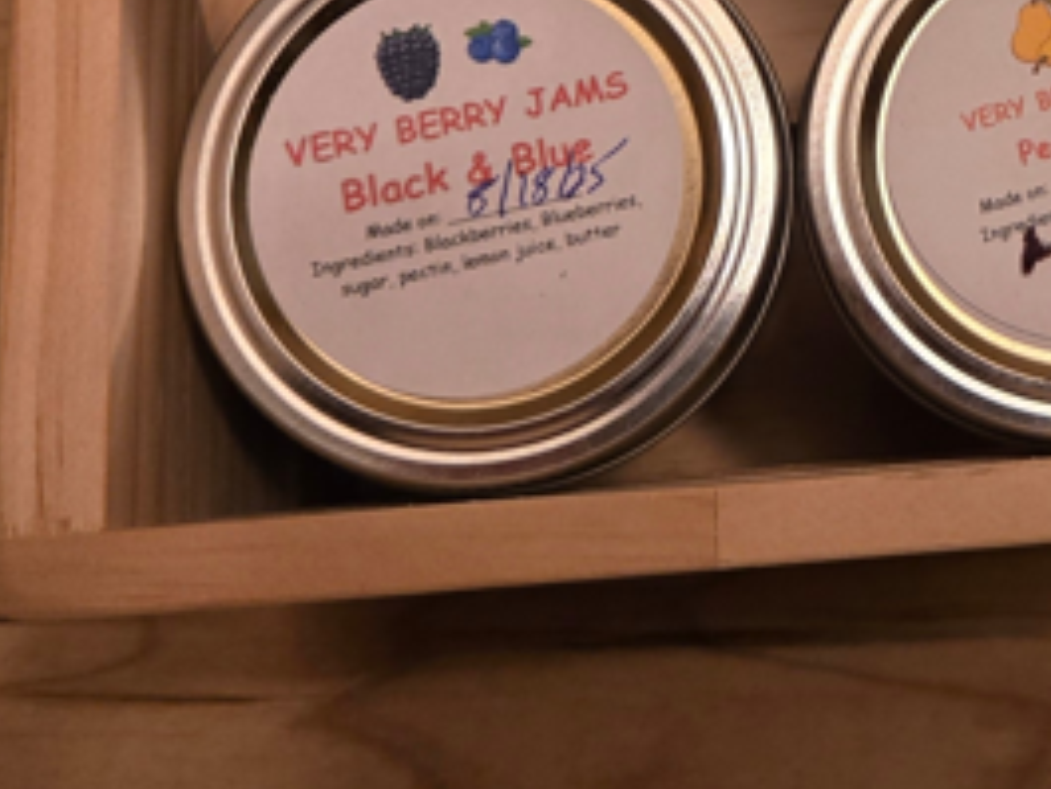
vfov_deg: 17.8
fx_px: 2369
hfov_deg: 23.4
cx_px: 1162
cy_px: -204
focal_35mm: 78
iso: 400
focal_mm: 5.4
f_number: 1.8
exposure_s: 1/120
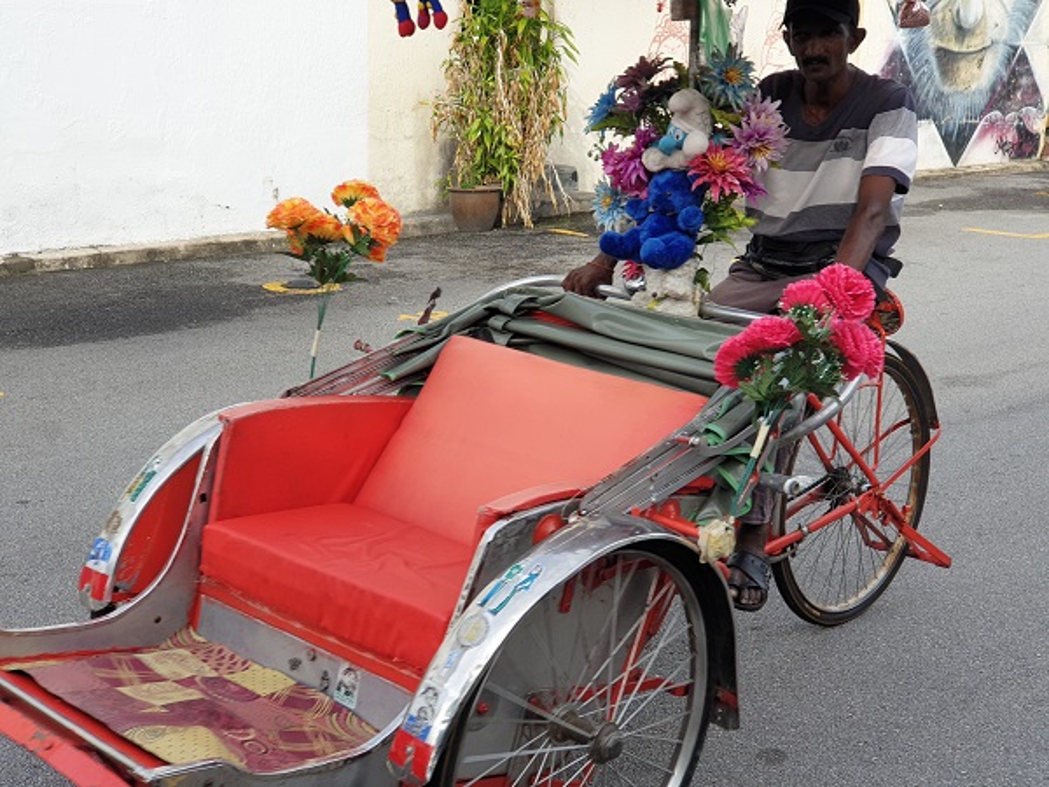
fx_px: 1576
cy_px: 394
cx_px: 524
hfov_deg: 36.8
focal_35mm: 52
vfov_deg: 28.0
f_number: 2.4
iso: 100
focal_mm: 6
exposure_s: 1/223
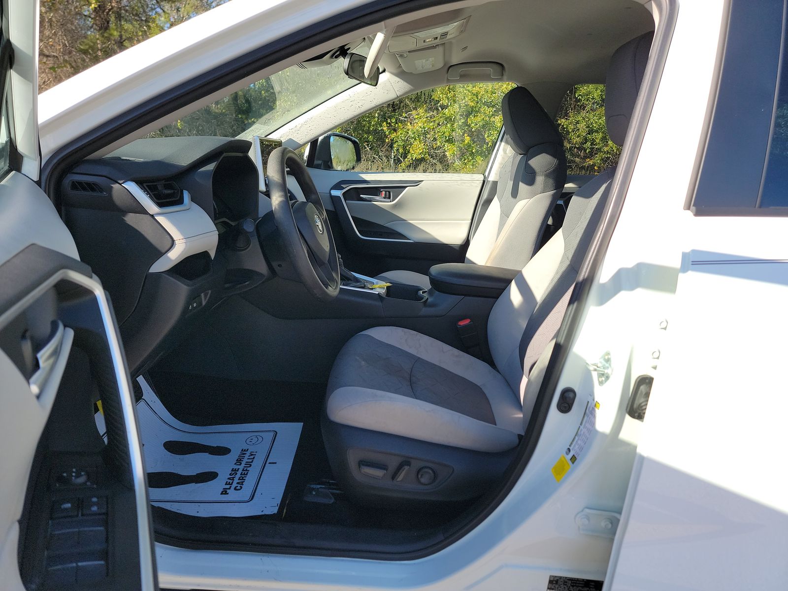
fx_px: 546
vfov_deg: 56.8
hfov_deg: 71.6
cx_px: 394
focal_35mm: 24
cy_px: 296
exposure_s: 1/277
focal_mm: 6.7
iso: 50
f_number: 1.8
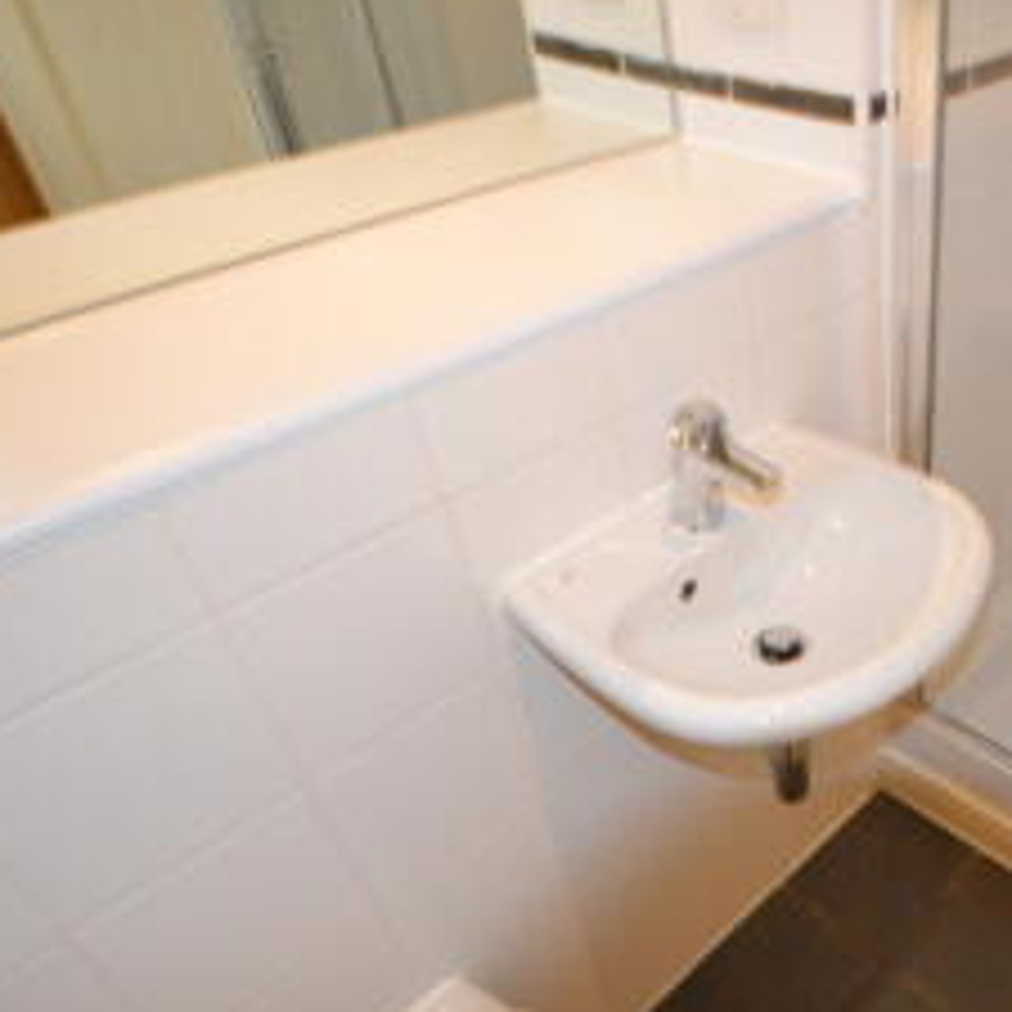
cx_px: 868
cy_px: 515
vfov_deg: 59.1
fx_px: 893
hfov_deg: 53.3
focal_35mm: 27
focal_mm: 10
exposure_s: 1/60
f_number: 3.5
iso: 1600
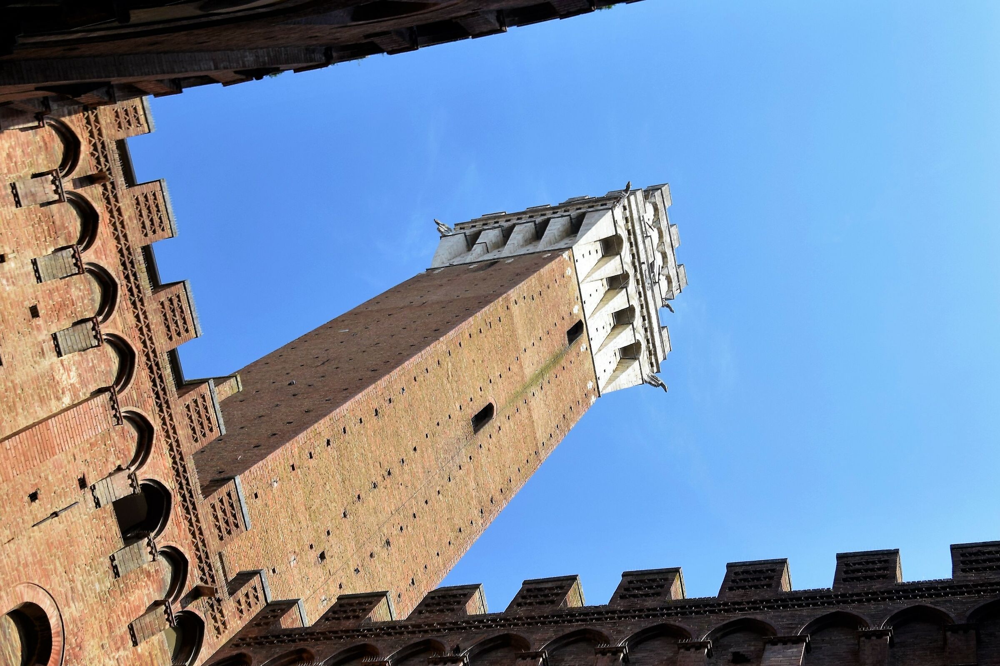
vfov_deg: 41.7
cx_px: 500
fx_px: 875
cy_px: 333
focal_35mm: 32
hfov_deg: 59.5
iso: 400
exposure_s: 1/200
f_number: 10
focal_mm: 21
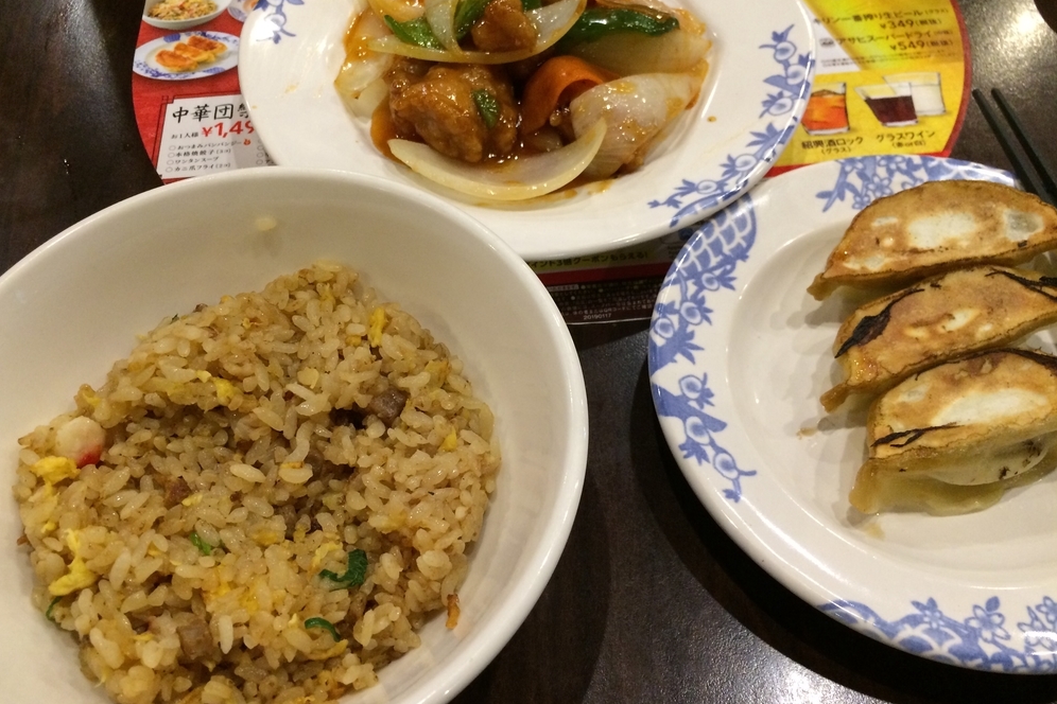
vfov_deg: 42.3
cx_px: 520
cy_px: 335
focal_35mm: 31
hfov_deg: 60.3
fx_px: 910
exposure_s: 1/30
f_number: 2.2
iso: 200
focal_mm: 4.15
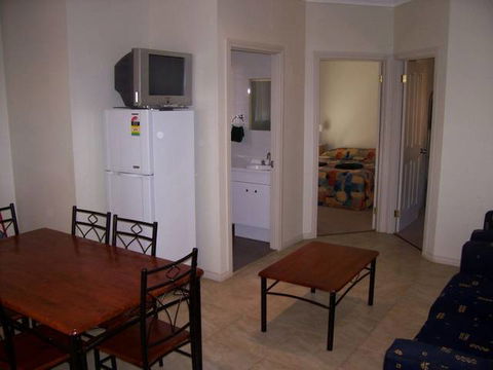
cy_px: 185
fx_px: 484
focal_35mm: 34
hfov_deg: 54.0
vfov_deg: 41.8
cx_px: 246
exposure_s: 1/64
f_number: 2.7
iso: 80
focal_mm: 5.6
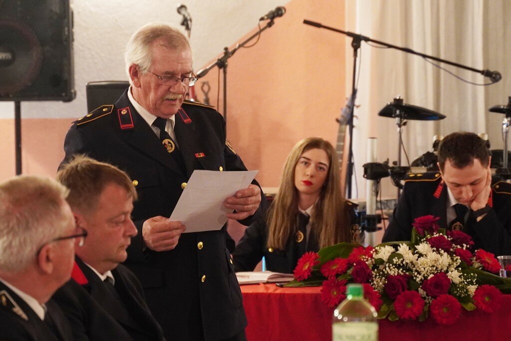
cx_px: 256
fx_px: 1597
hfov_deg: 18.2
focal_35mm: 112
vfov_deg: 12.2
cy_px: 170
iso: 2000
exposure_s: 1/50
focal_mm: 75
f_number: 3.2
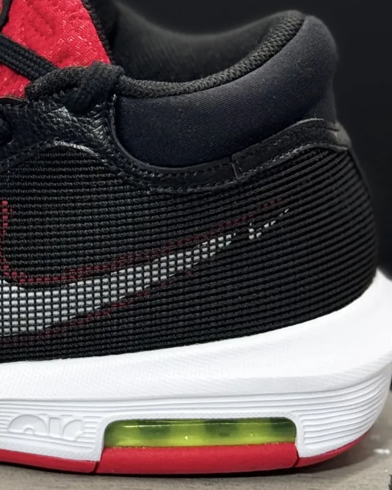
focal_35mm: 148
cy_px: -106
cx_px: -66
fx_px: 2146
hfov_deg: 10.3
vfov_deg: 12.7
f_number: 1.78
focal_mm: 6.76
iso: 250
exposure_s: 1/56
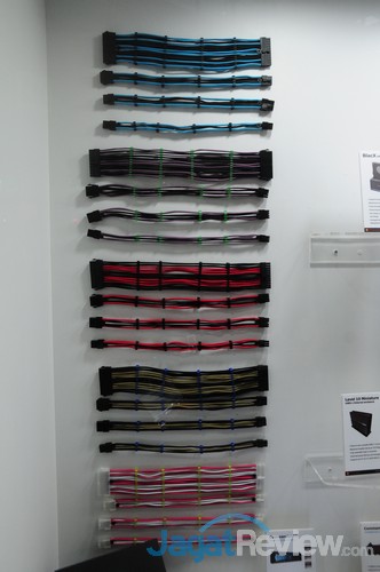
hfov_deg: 39.9
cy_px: 286
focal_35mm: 33
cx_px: 190
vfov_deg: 57.3
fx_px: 524
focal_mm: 22
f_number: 5.6
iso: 1000
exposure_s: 1/200
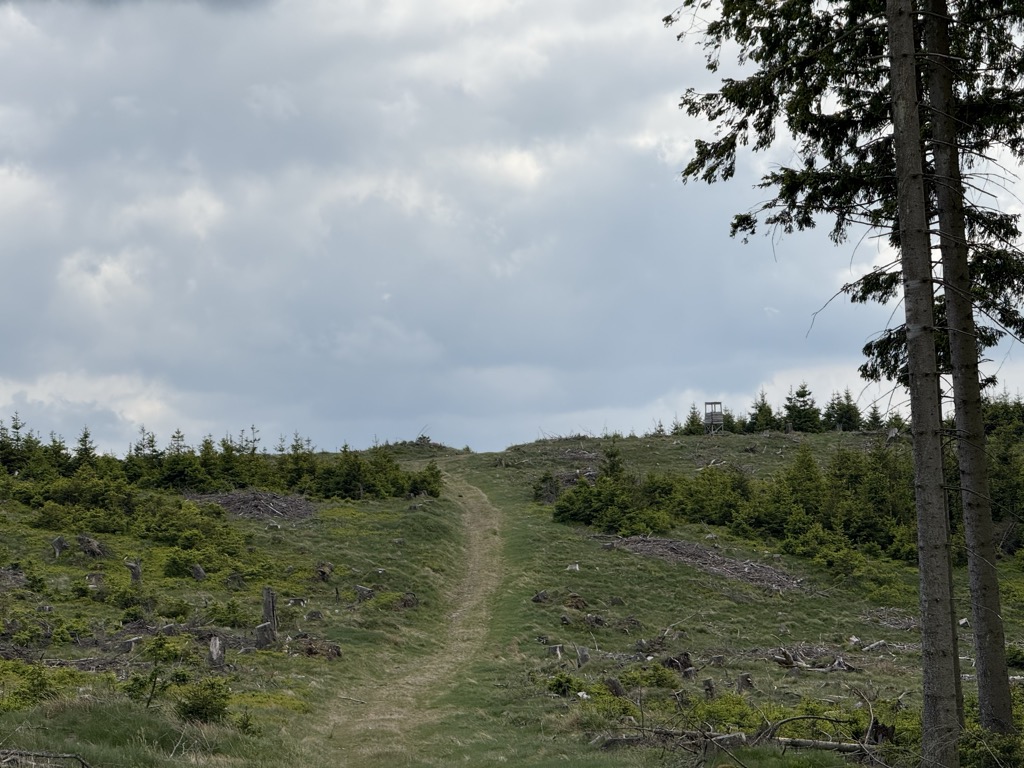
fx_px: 3550
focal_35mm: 120
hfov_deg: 16.4
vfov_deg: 12.3
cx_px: 512
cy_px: 384
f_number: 2.8
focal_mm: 15.66
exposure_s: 1/1773
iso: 50
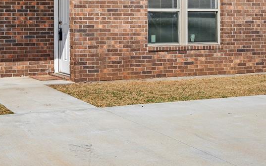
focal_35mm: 66
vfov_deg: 19.4
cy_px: 20
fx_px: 479
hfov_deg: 30.6
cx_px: 67
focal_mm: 34
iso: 100
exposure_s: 1/200
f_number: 9
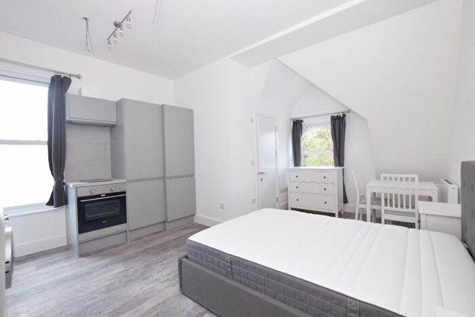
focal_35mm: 15
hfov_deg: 100.4
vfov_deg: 77.4
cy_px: 158
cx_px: 238
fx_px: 198
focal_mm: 10
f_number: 8
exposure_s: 1.3
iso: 400
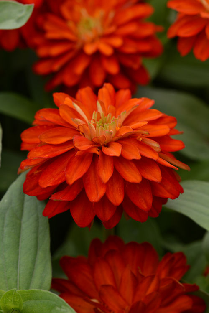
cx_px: 104
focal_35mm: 105
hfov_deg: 13.1
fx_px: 913
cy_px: 156
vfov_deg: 19.4
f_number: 11
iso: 200
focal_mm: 105
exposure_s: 1/200
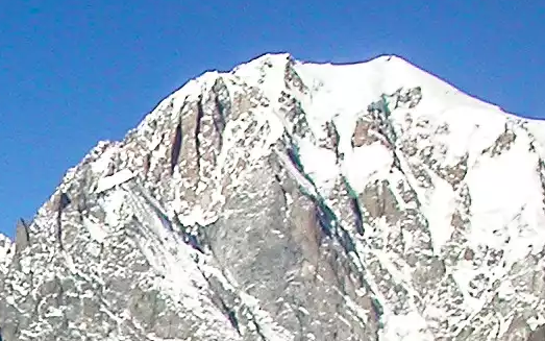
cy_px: 741
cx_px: -442
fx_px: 2600
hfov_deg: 11.1
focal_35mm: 175
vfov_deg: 7.2
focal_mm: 7.85
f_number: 7.5
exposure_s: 1/518
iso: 100
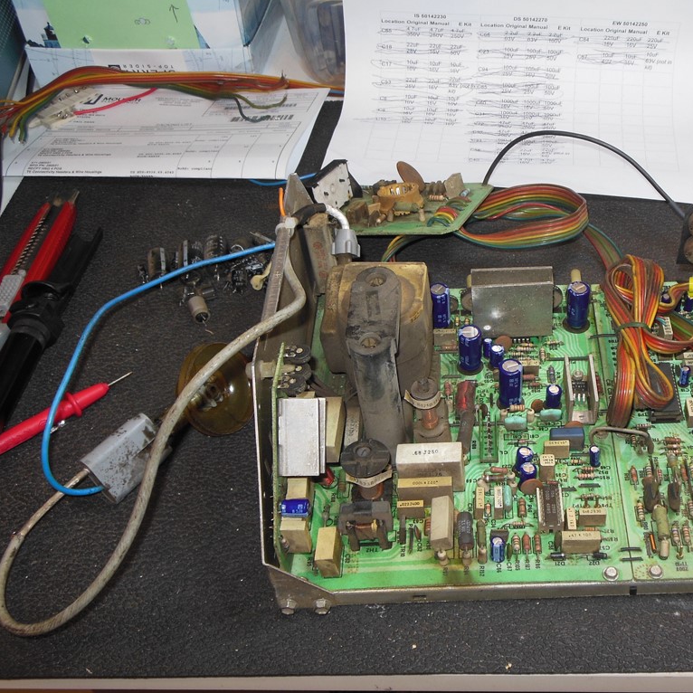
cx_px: 449
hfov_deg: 42.4
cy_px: 346
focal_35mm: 39
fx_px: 883
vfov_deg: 42.8
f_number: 3.5
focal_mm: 6
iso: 125
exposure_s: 1/30
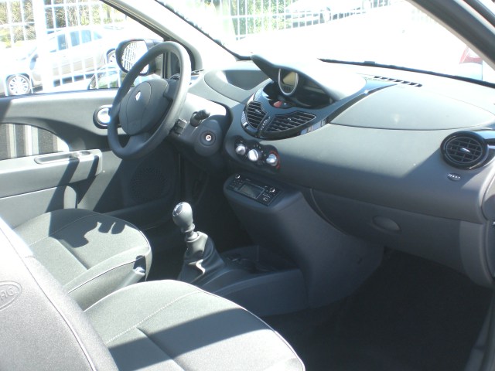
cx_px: 248
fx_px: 543
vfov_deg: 37.7
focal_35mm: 38
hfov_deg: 49.0
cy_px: 186
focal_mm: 6.3
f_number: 3.1
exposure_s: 1/160
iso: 100
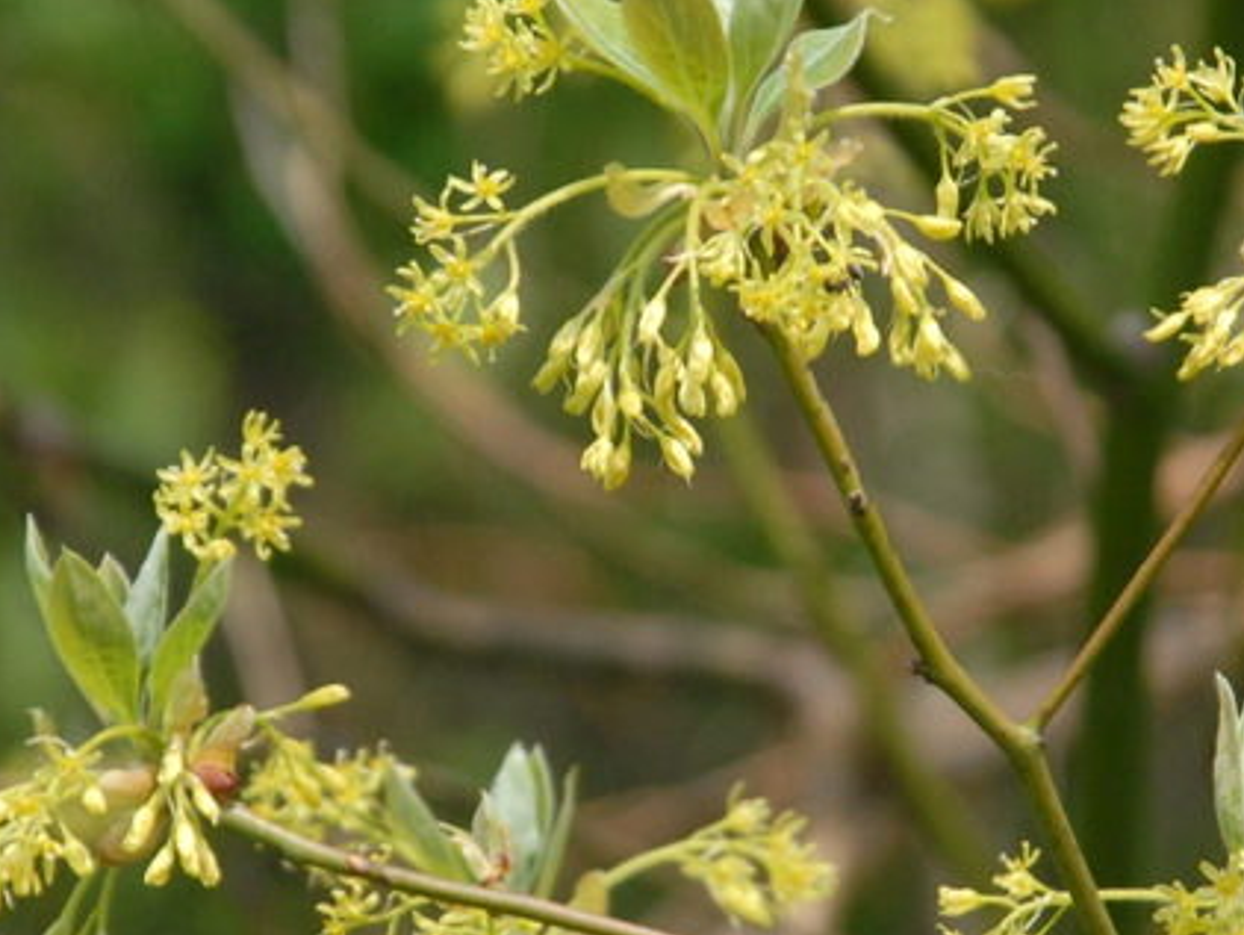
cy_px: 414
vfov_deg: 2.1
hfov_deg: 2.8
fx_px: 25170
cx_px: 746
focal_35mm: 700
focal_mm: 200
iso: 400
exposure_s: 1/320
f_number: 9
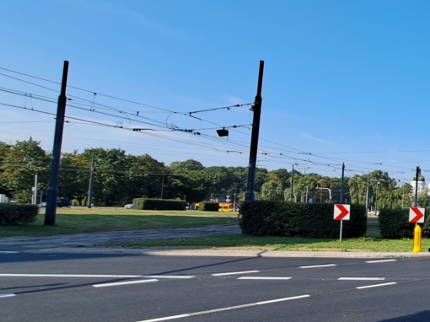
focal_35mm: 34
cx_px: 522
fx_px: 422
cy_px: 187
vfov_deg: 41.6
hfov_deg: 38.7
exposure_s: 1/796
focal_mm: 1.74
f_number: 2.2
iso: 50
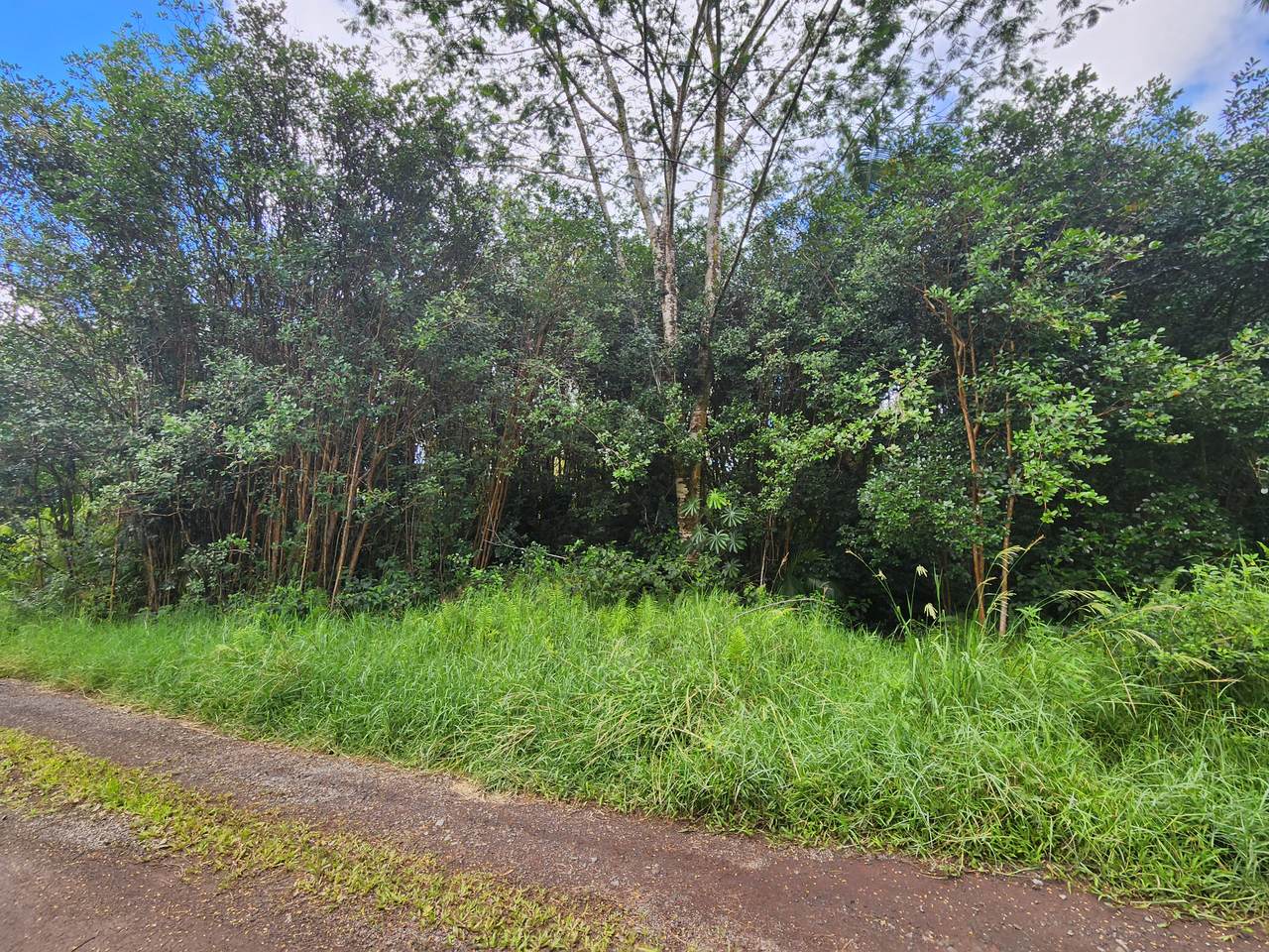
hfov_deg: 106.2
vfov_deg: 89.9
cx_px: 634
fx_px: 477
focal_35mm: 13
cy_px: 476
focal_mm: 2.2
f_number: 2.2
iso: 50
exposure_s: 1/296
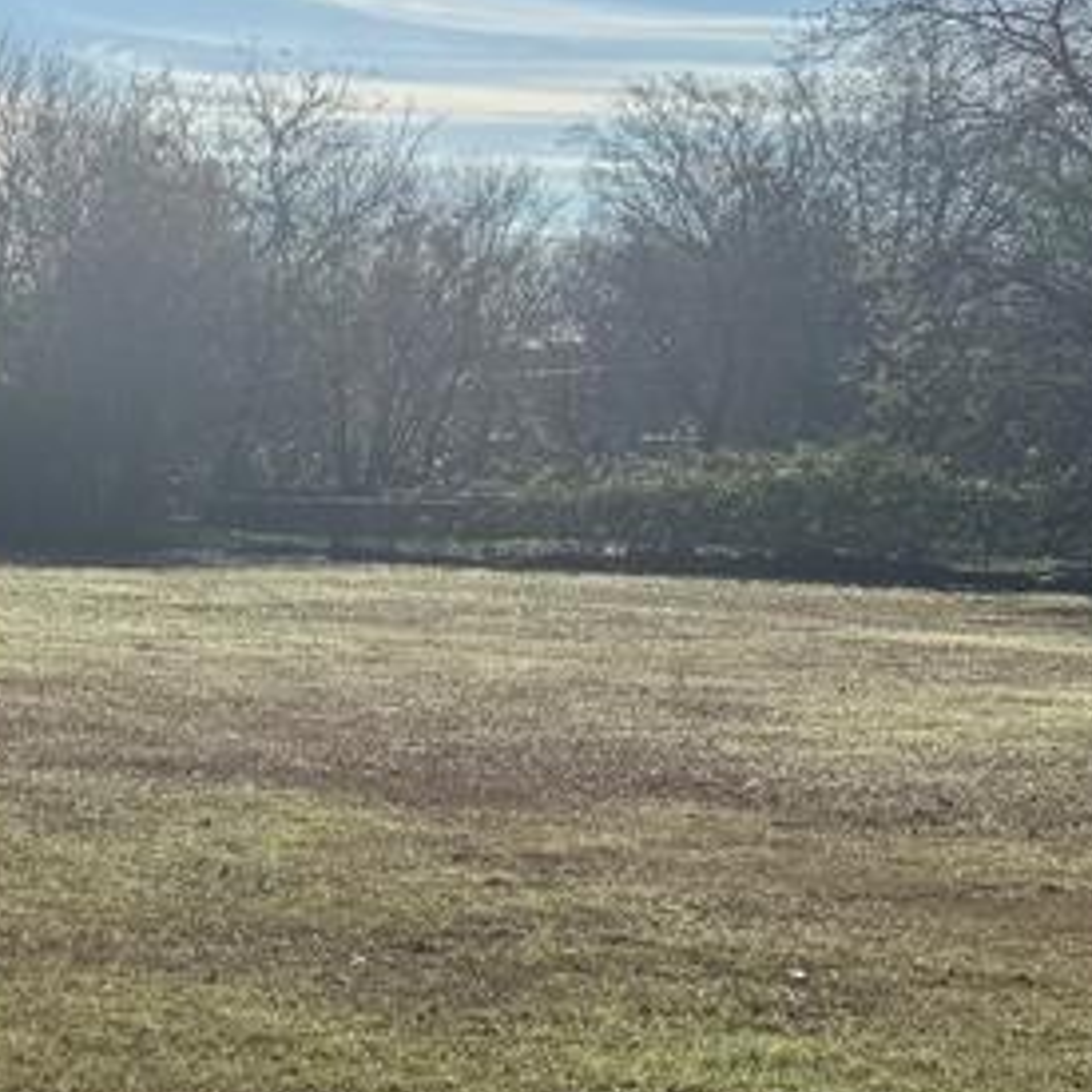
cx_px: -373
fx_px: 2820
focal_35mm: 79
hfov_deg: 19.9
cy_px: 770
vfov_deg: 21.8
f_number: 1.78
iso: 80
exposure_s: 1/7937
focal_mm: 6.76
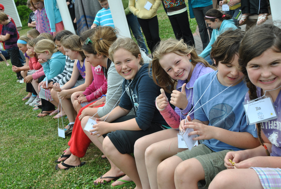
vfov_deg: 23.9
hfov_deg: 35.0
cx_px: 140
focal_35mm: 57
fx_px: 446
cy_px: 94
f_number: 7.1
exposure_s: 1/200
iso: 100
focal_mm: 38
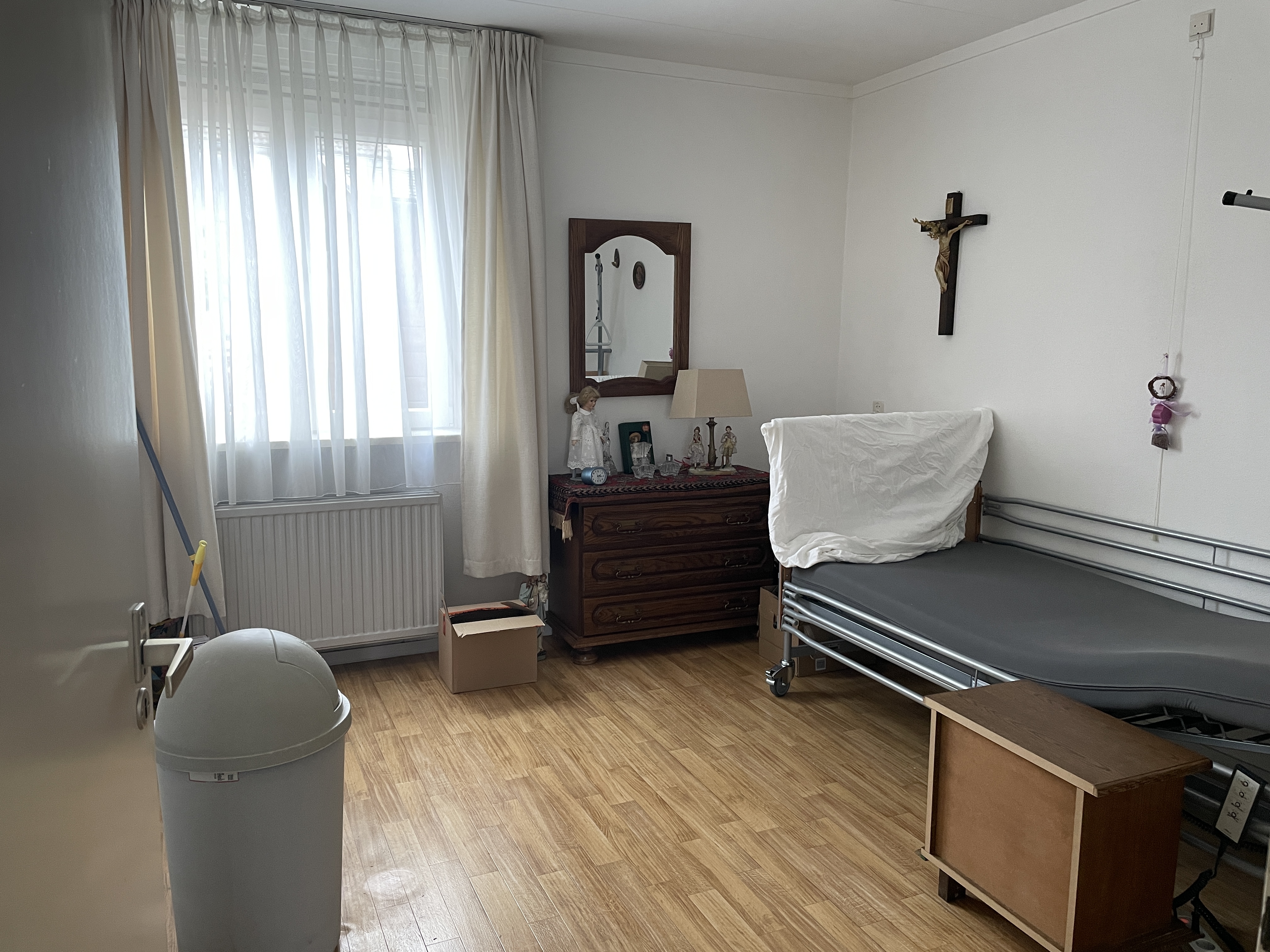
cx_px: 635
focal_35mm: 26
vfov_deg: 53.1
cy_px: 476
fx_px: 954
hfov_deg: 67.3
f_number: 1.6
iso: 125
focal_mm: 4.2
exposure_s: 1/95
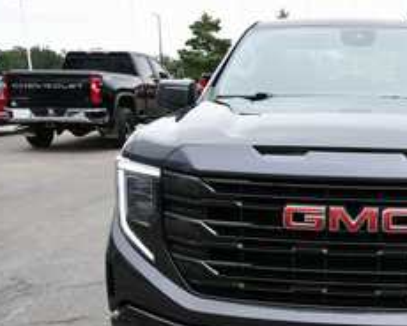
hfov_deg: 36.7
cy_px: 231
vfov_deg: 30.5
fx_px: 590
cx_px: 329
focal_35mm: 49
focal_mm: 20
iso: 200
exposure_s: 1/250
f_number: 6.3
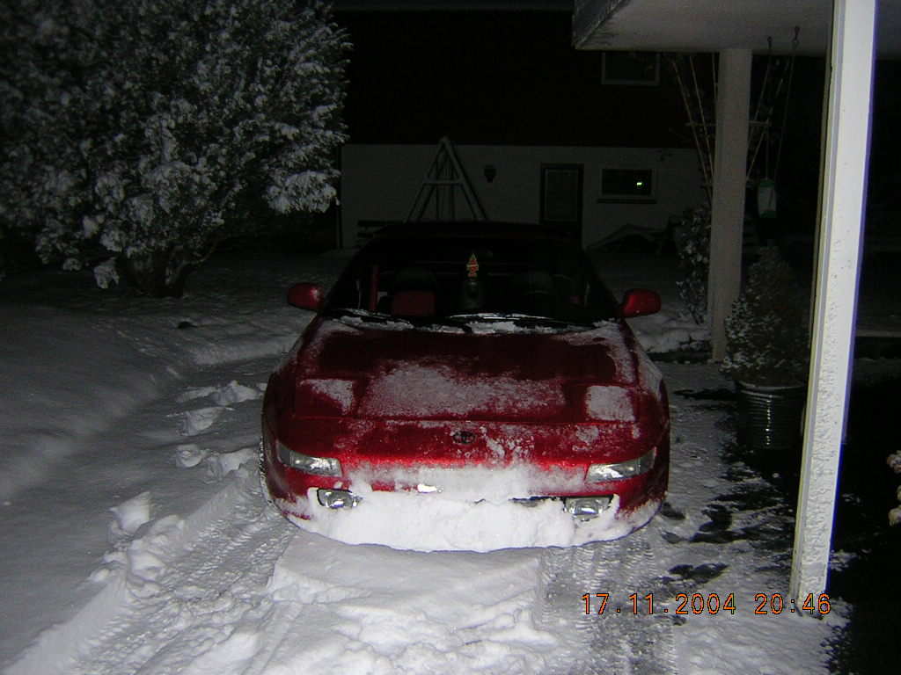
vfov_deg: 39.7
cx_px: 450
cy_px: 338
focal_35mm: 36
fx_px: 937
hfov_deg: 51.4
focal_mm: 4.7
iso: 315
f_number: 2.6
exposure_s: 1/60.1
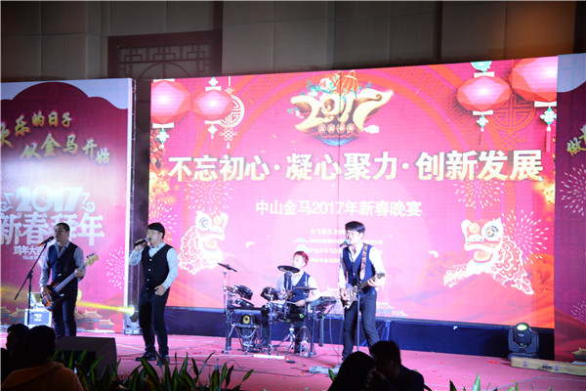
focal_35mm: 75
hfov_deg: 27.0
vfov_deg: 18.2
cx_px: 293
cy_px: 196
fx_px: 1221
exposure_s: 1/30
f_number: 5.6
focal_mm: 75
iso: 1600
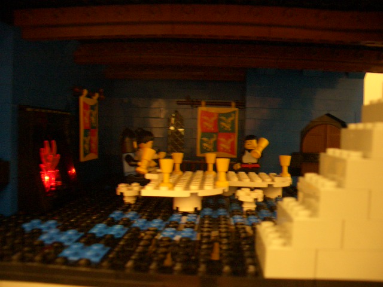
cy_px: 144
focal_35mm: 35
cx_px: 192
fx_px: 387
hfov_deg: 52.6
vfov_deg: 40.7
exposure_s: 1/8
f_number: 2.6
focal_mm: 5.8
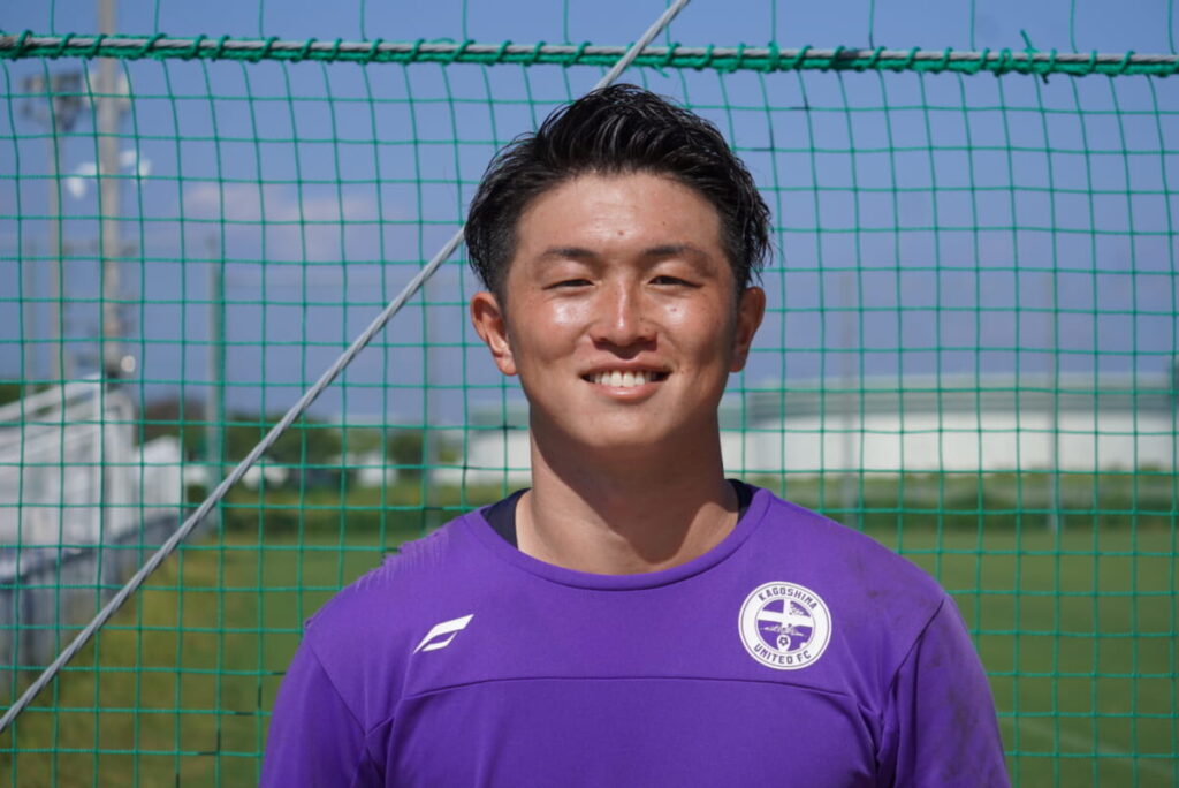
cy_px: 394
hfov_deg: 19.4
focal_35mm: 105
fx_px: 3441
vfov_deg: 13.1
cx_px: 590
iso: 100
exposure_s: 1/1000
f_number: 5.6
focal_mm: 70
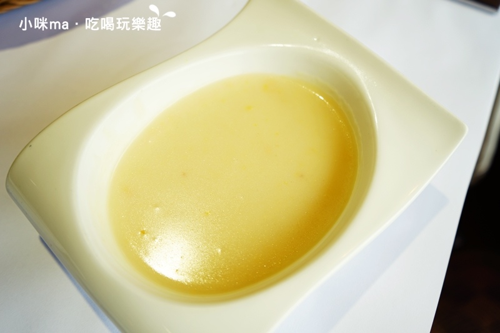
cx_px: 250
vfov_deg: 42.3
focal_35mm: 31
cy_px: 166
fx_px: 430
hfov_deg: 60.3
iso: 100
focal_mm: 31
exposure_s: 1/60
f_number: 3.5
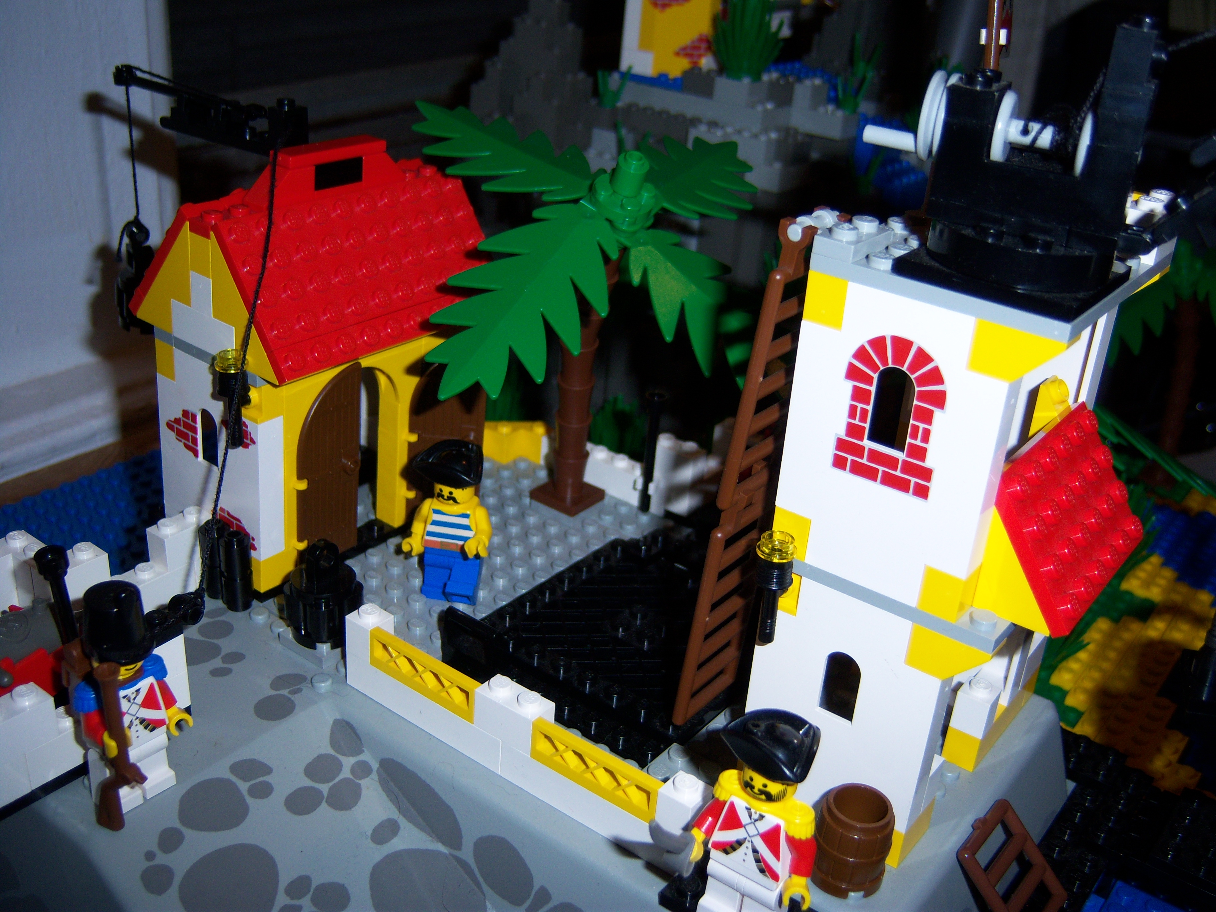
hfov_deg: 51.4
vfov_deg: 39.7
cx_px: 608
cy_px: 456
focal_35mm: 36
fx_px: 1265
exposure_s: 1/60
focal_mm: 7.5
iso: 80
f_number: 2.8
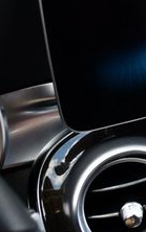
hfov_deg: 11.4
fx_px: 674
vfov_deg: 19.6
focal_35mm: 106
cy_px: 86
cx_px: 271
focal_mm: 18
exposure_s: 1/250
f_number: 4
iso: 400
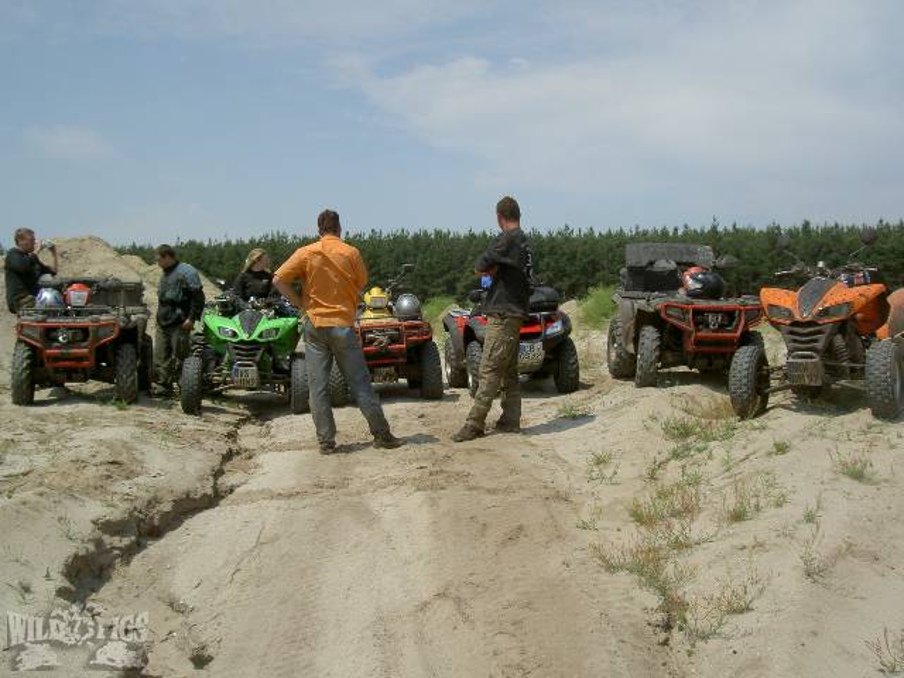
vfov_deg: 36.8
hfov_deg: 47.9
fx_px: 1018
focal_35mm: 39
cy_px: 339
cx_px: 452
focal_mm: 8
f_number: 4.7
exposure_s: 1/640
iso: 50
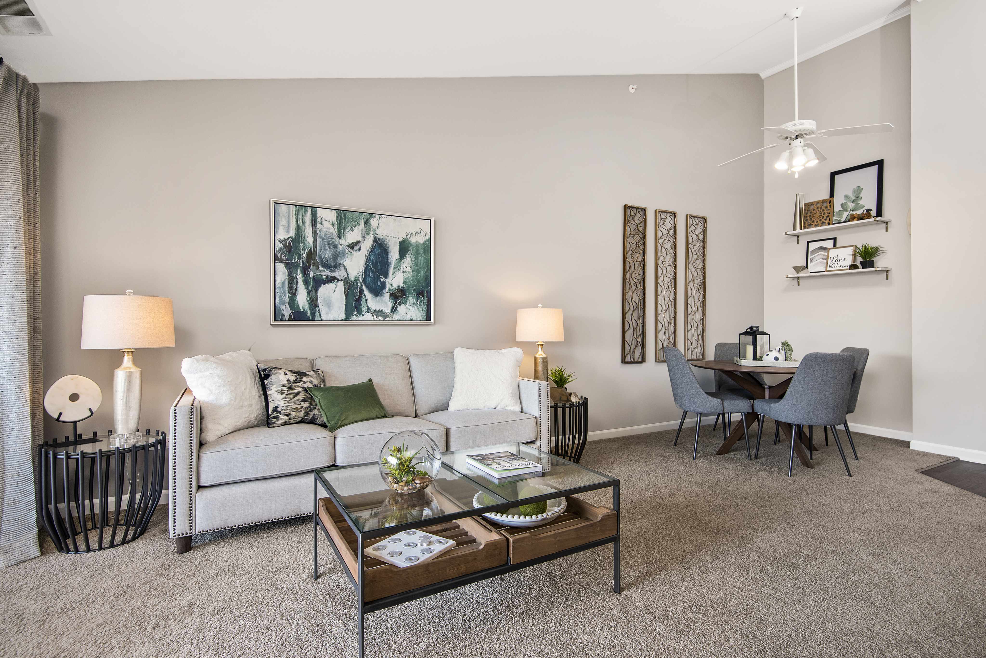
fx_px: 493
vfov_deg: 67.4
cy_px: 329
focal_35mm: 18
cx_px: 493
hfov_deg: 90.0
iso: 400
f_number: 7.1
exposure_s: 1/15
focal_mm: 18
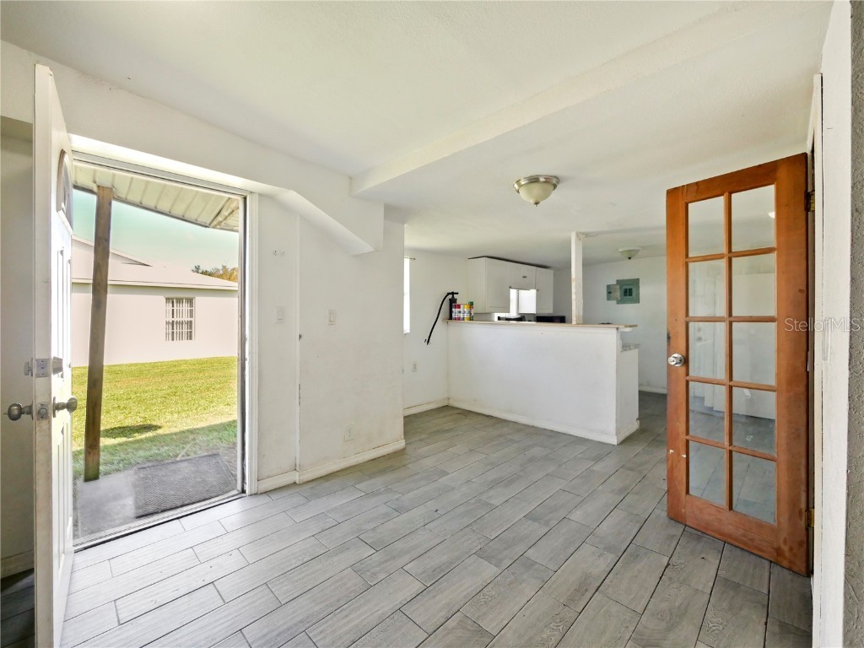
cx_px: 432
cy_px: 324
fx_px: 349
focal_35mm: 14
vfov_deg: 85.7
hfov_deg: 102.1
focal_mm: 7
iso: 200
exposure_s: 1/125
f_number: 4
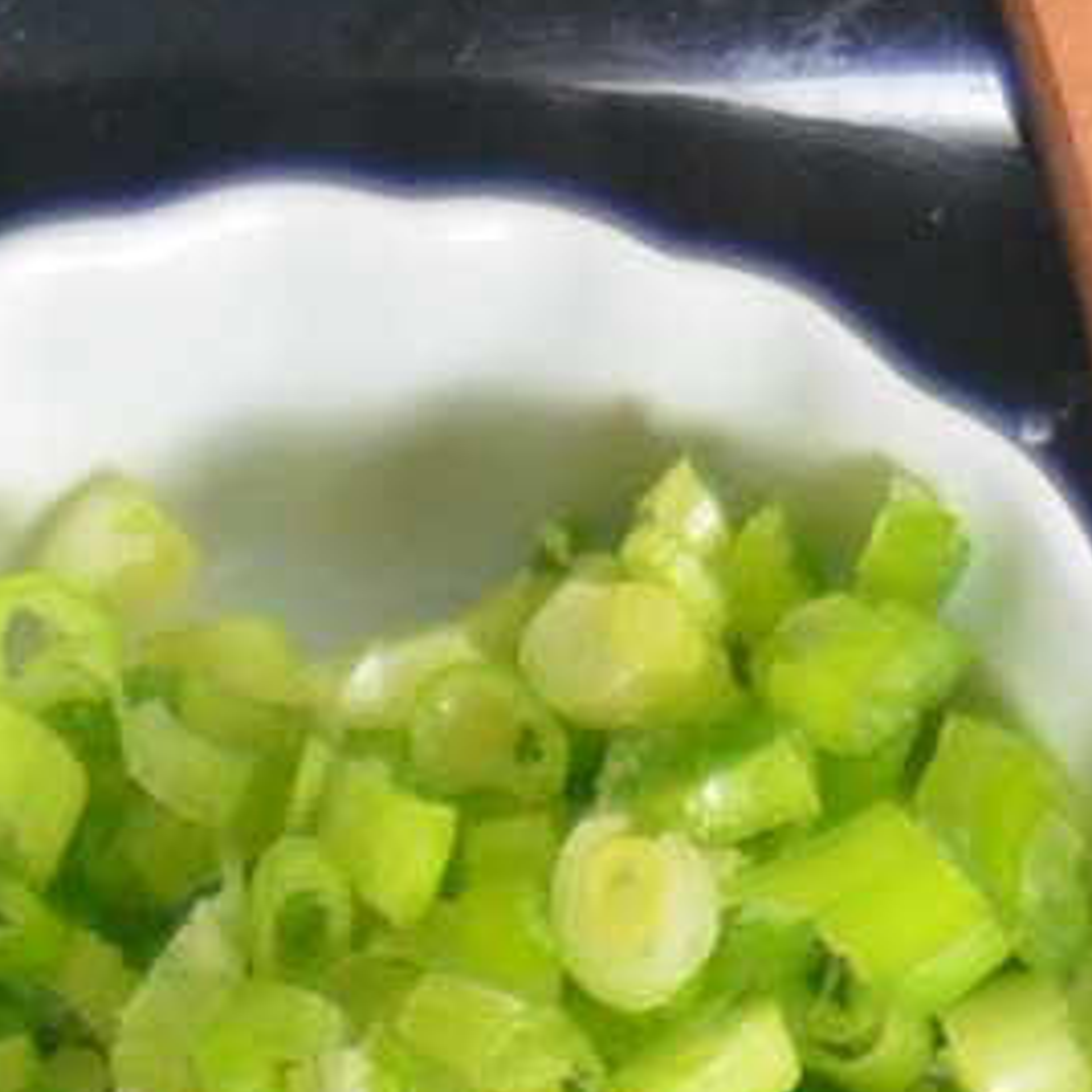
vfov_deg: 4.8
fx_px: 11671
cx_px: -236
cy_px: 4445
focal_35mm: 327
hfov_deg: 5.3
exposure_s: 1/30
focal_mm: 28
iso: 1600
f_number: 4.5
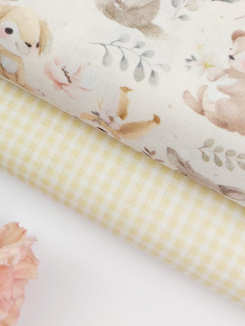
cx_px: 70
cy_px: 96
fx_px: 444
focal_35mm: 47
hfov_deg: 30.5
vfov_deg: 39.7
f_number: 1.8
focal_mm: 5.23
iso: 40
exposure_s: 1/100
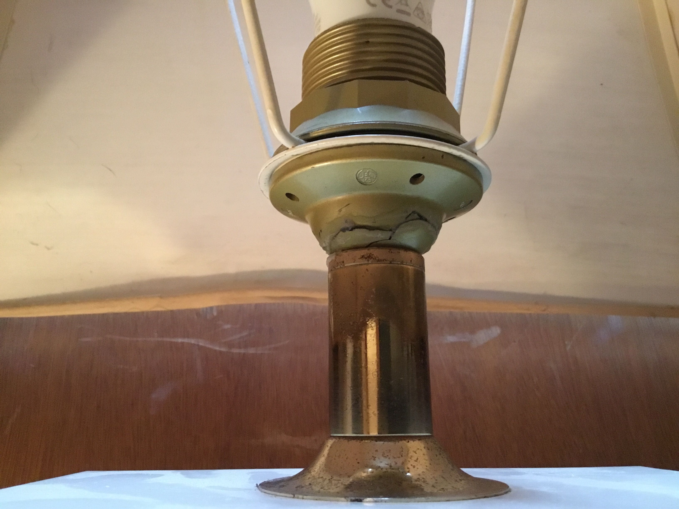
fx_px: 608
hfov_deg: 58.4
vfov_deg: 45.4
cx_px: 340
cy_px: 254
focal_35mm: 31
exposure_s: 1/17
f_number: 2.4
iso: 640
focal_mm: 3.3
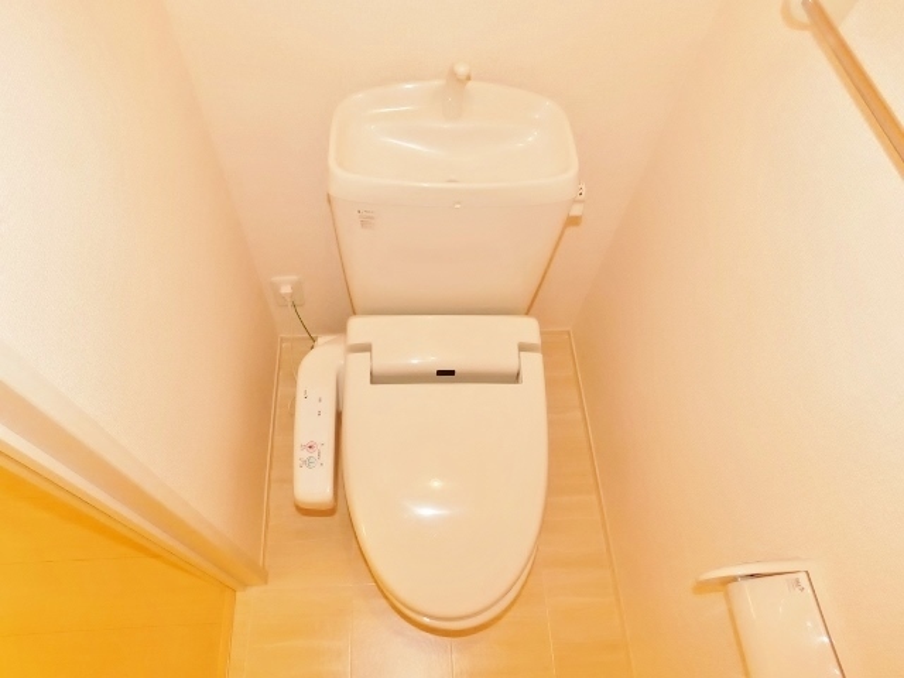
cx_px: 452
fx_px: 601
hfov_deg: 73.9
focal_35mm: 23
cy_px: 339
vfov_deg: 58.9
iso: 200
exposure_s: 1/30
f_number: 3
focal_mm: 4
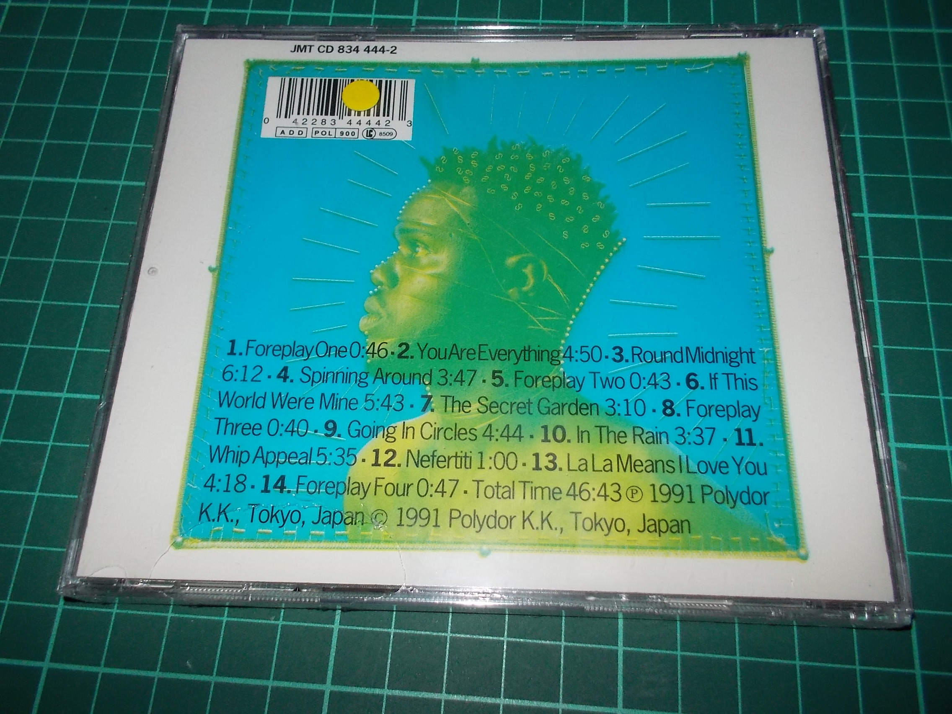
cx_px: 476
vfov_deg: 48.2
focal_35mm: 29
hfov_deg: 61.7
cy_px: 357
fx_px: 798
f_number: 3.3
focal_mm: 4.1
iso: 200
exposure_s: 1/30
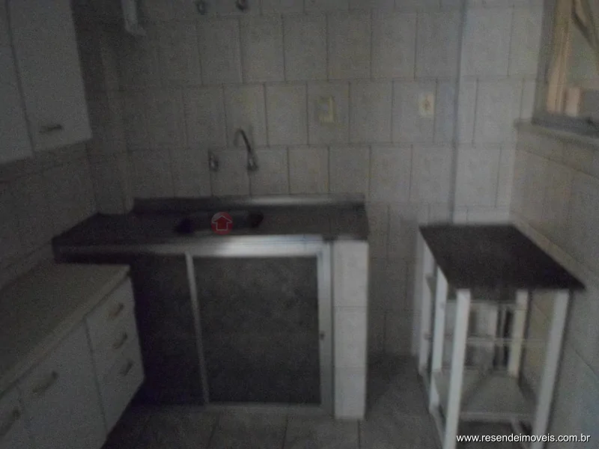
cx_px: 300
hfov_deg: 69.4
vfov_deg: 54.9
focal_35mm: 25
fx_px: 433
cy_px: 224
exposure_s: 1
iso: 400
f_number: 2.5
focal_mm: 4.5
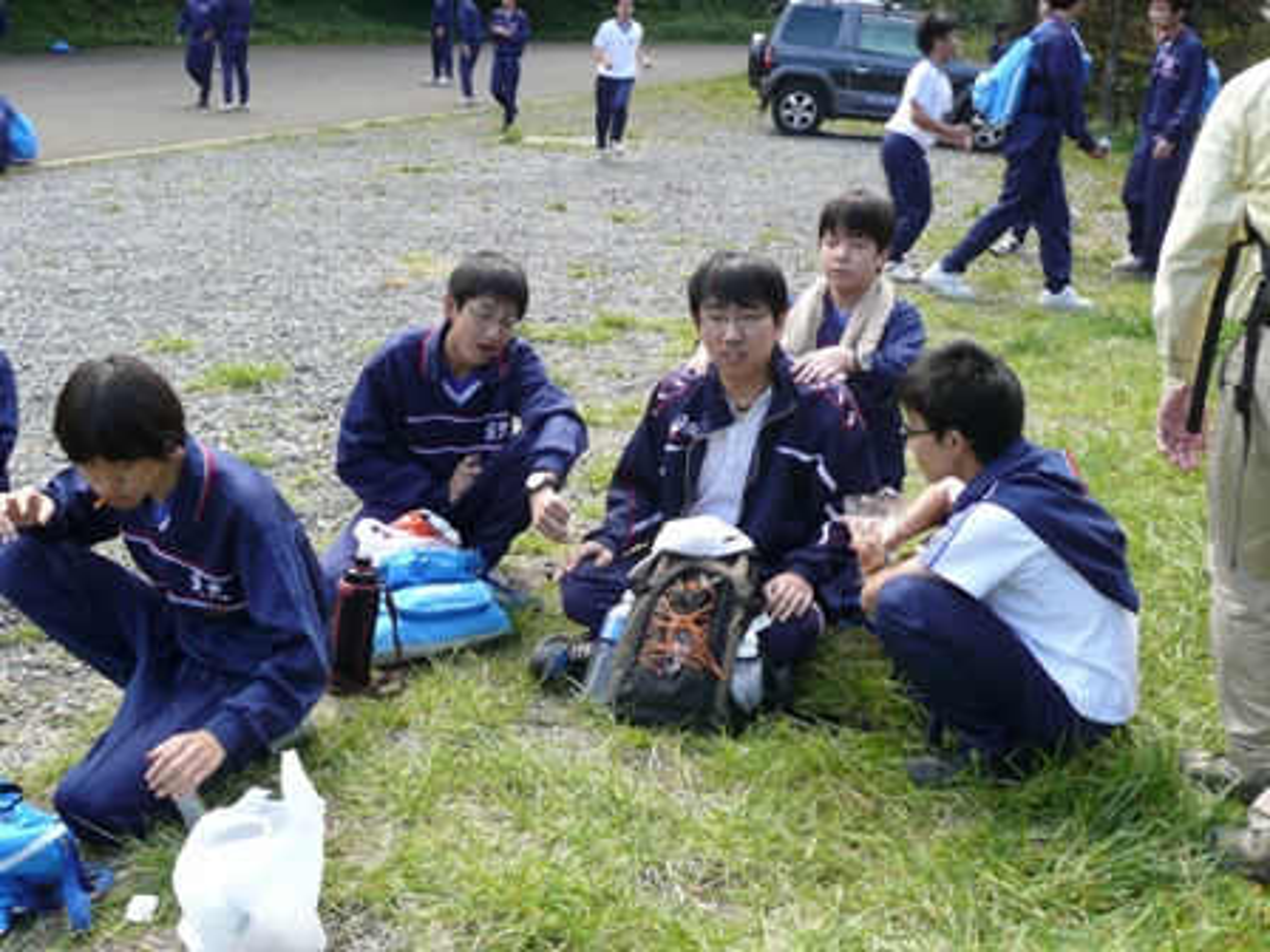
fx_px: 1578
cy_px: 476
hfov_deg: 43.9
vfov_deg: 33.6
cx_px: 635
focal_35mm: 43
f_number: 4
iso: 100
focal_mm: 7
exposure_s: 1/100
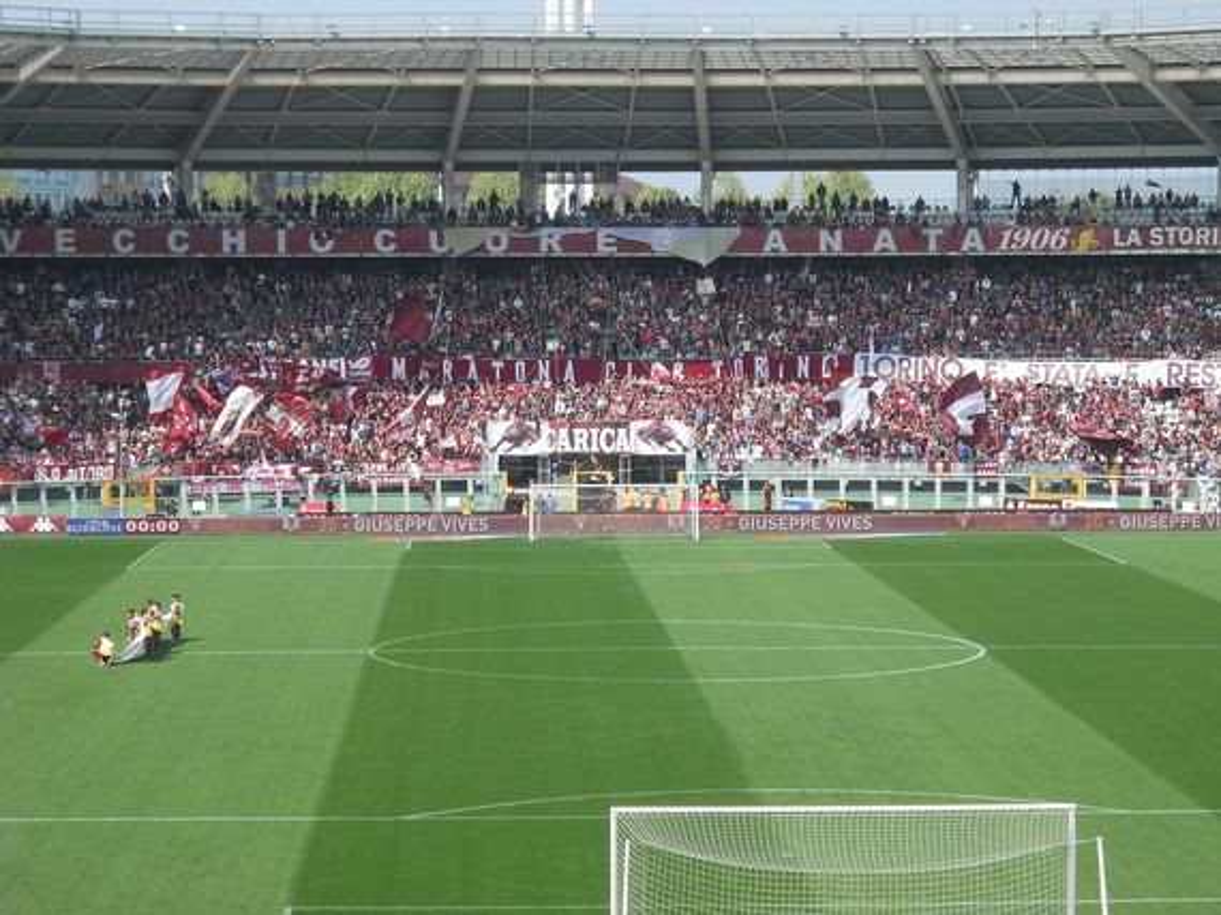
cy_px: 458
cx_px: 610
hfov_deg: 18.6
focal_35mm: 106
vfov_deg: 14.0
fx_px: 3737
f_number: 5.3
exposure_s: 1/320
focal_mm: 17.48
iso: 80
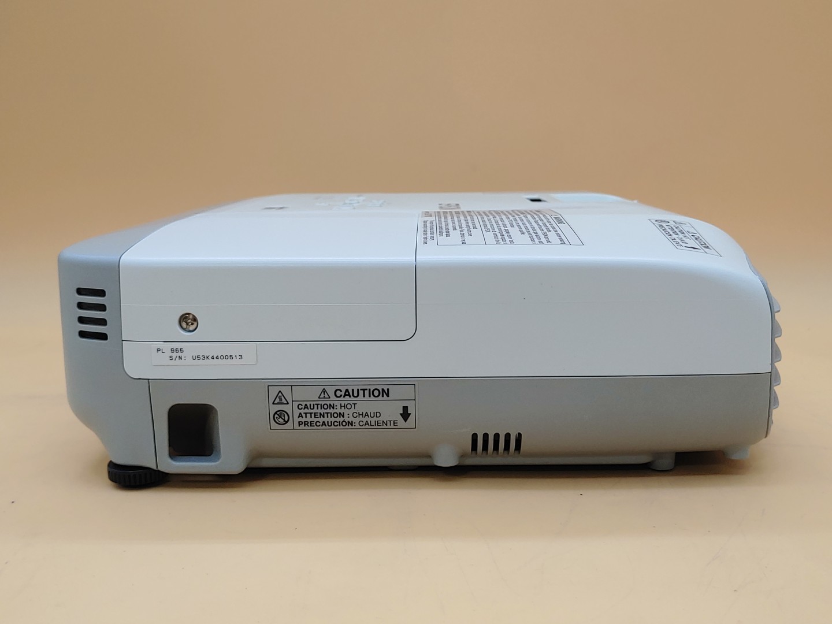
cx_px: 416
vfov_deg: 39.7
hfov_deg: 51.4
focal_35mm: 36
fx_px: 865
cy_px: 312
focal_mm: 4.36
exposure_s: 1/149
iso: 50
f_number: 1.8
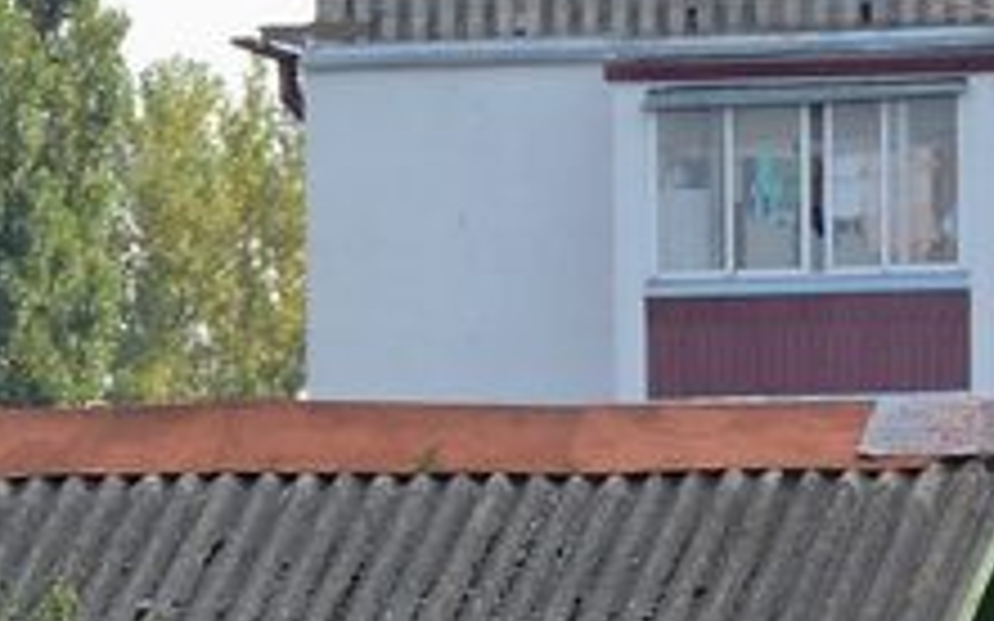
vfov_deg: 2.3
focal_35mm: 580
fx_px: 15708
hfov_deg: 3.6
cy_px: 1354
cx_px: 711
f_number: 5.6
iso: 100
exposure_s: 1/400
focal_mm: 70
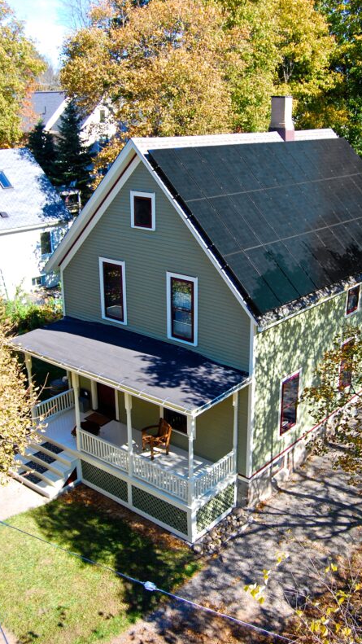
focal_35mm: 37
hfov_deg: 32.3
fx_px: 623
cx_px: 209
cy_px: 319
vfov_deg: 54.6
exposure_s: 1/500
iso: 400
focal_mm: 23
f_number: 5.6
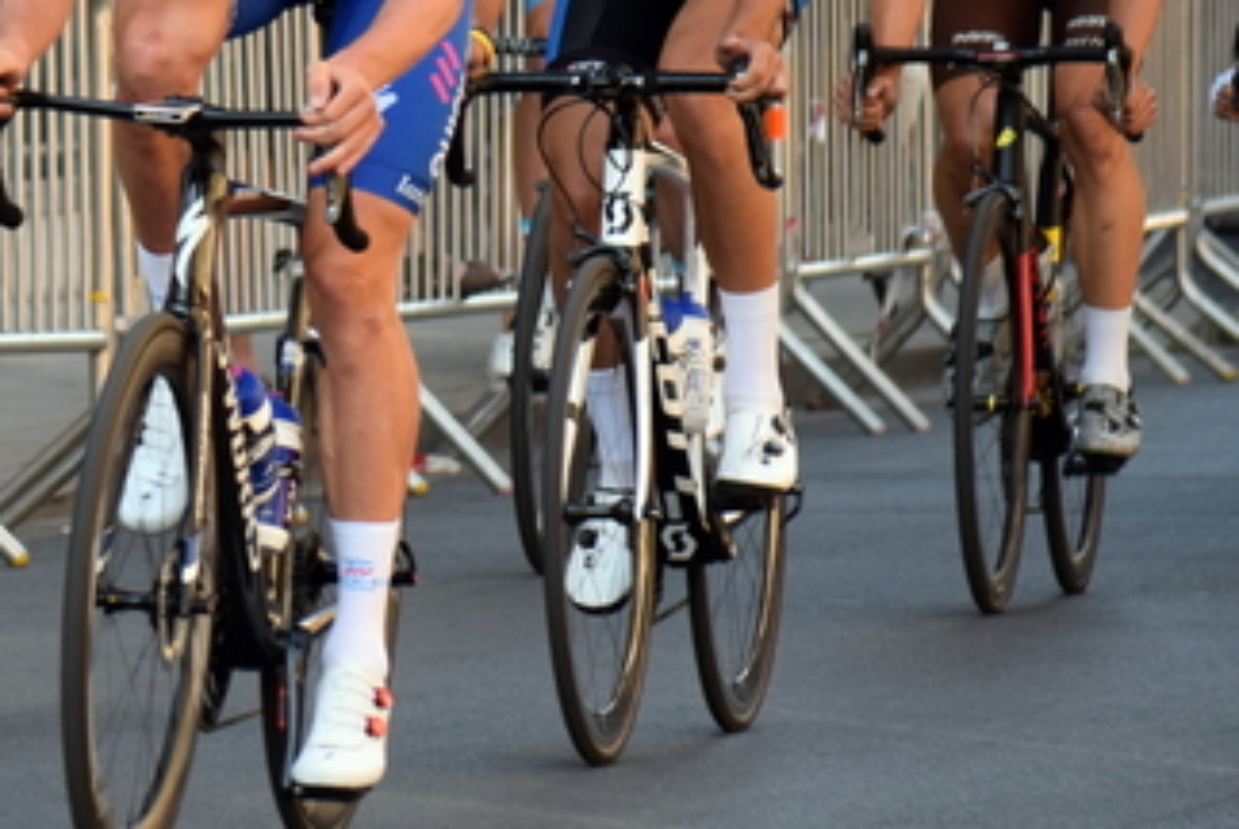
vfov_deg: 4.1
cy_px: 157
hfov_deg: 6.2
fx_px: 11505
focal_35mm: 334
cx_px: 104
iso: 800
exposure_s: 1/500
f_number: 4.8
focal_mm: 120
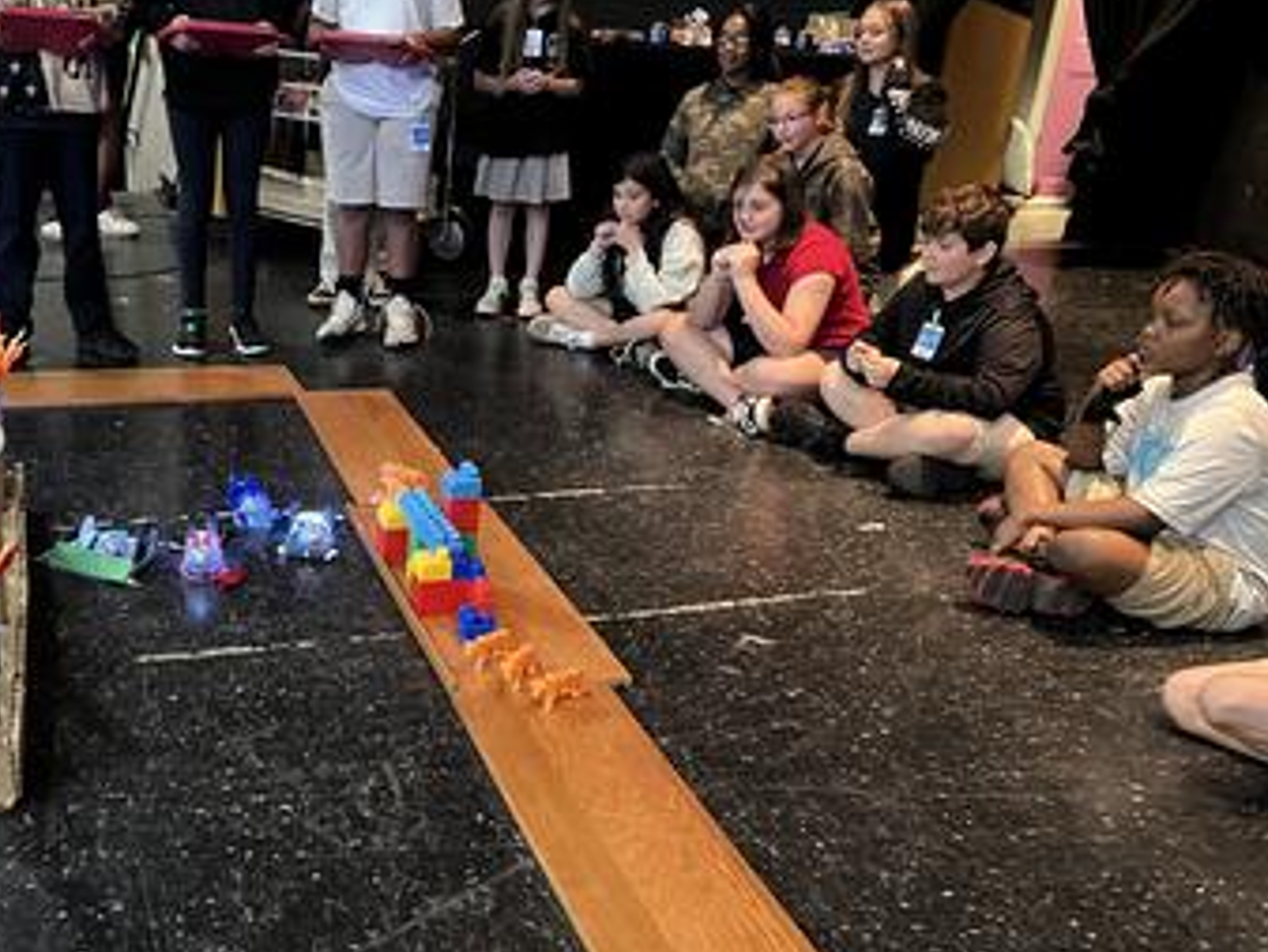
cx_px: 369
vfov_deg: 38.7
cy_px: 467
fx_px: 1356
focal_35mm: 37
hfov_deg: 48.8
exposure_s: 1/40
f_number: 1.5
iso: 500
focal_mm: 5.7
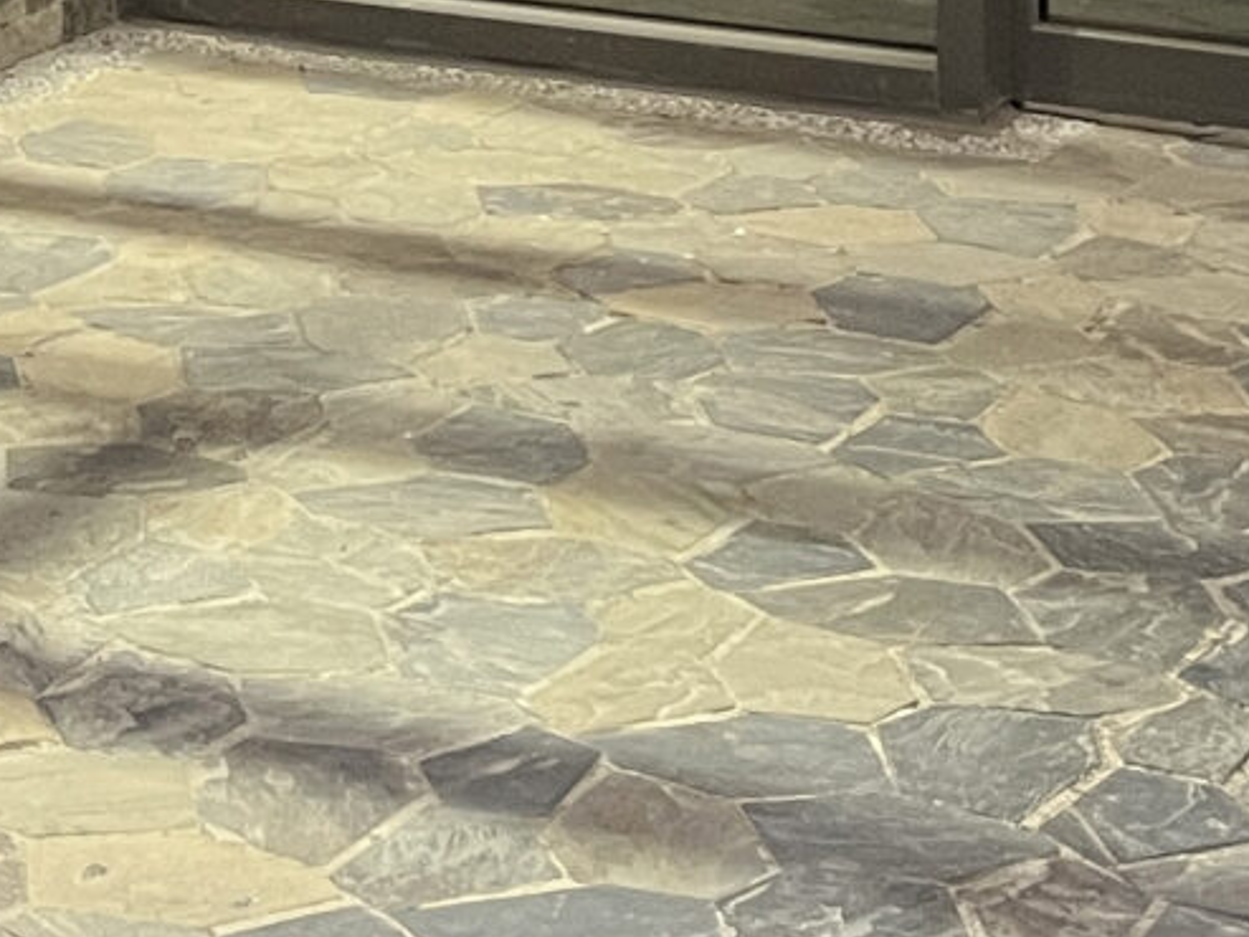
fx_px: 4872
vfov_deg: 10.1
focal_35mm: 135
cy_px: -1021
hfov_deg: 13.5
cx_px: -806
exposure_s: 1/60
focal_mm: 5.1
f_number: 1.6
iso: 250
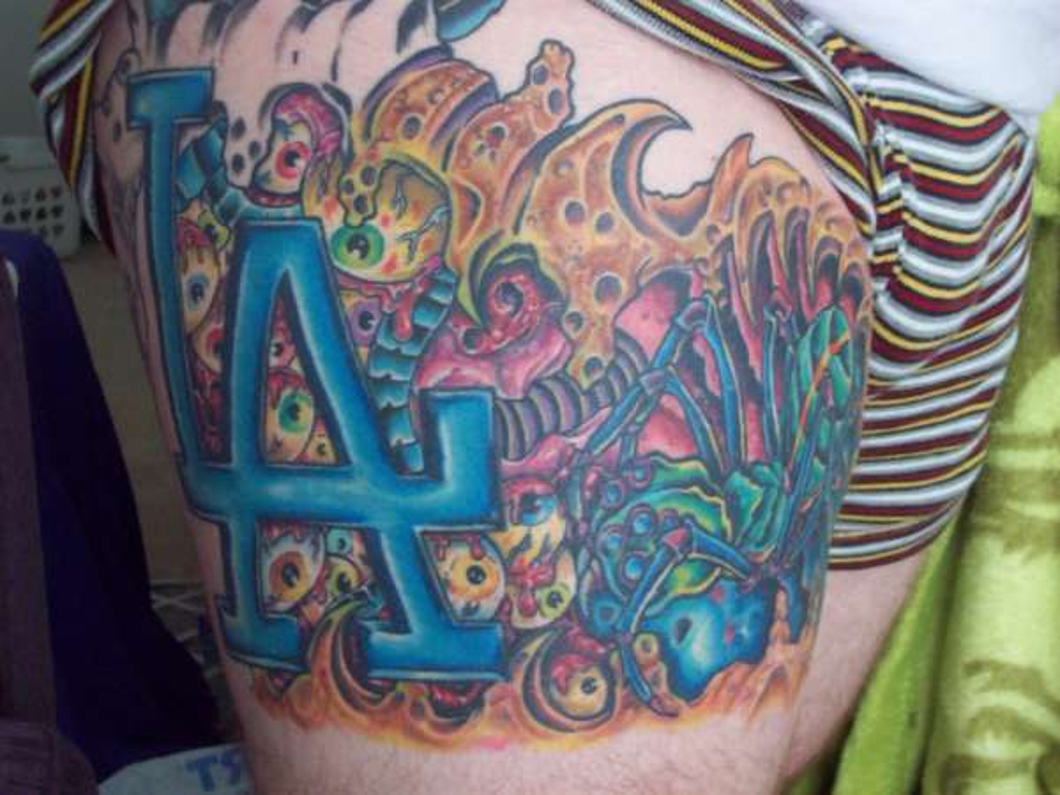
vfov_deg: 22.3
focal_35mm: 66
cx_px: 530
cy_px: 398
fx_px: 2021
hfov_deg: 29.4
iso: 200
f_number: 4.1
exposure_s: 1/8
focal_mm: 11
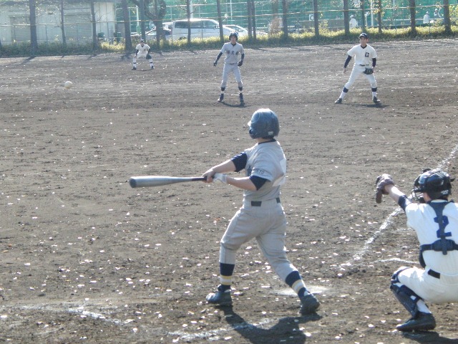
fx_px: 1694
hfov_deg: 15.4
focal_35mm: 128
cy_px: 172
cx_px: 229
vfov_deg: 11.6
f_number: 4.2
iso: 400
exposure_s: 1/640
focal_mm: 22.6
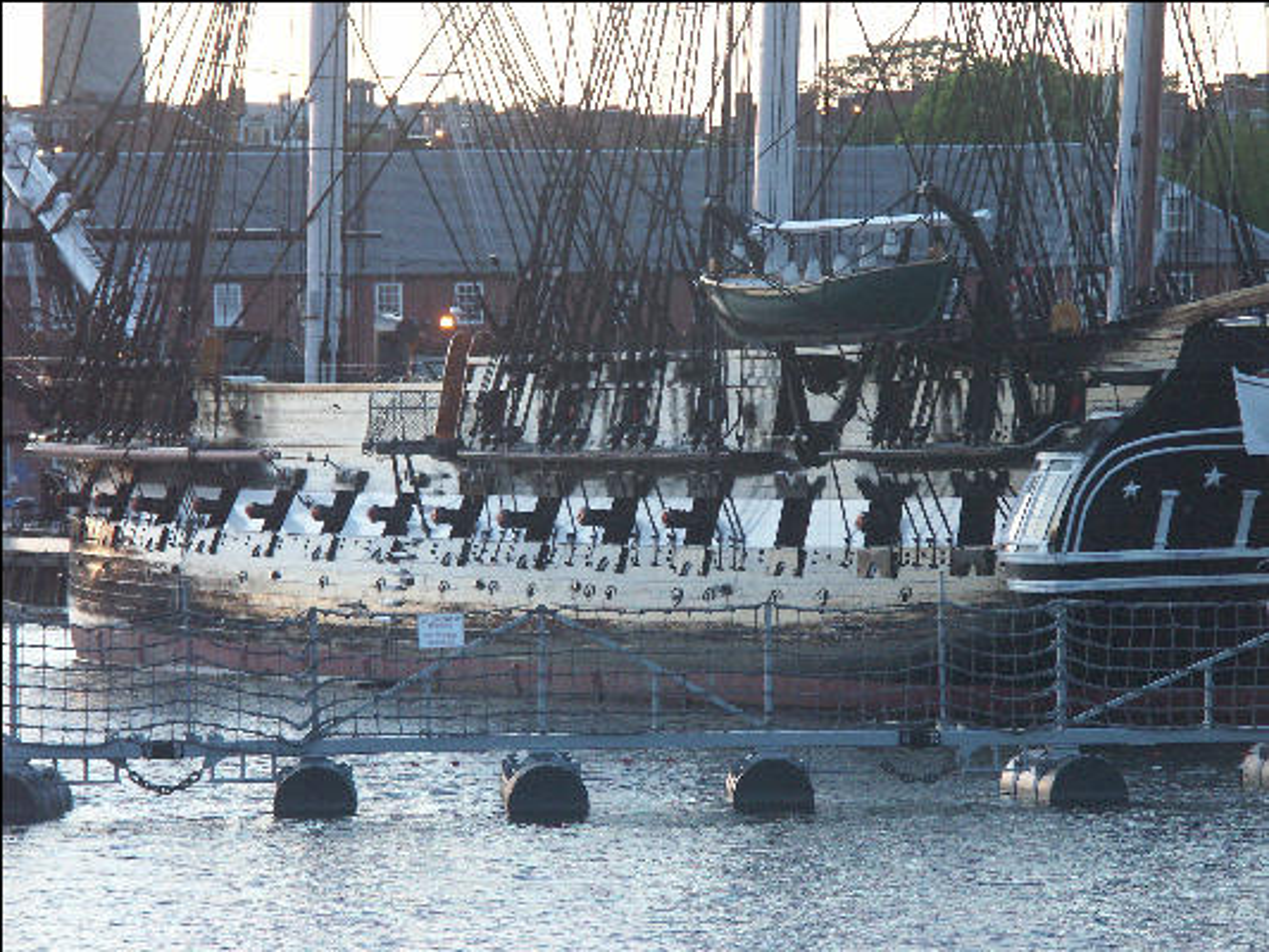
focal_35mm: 199
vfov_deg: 7.5
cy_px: 476
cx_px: 634
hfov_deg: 9.9
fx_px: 7297
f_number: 3.5
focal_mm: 50.48
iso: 200
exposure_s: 1/40
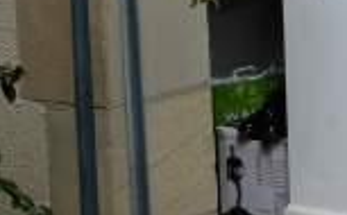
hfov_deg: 10.1
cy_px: -261
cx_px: 760
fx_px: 1765
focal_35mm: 187
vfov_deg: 6.7
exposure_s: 1/450
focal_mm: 23
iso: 200
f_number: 5.6
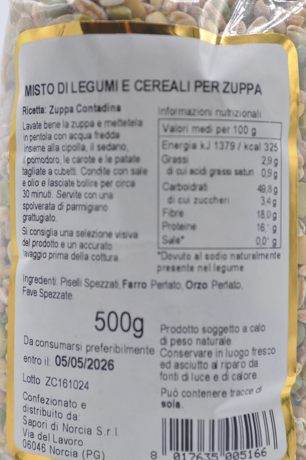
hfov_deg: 25.7
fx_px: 671
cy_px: 230
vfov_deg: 37.9
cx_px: 153
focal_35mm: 52
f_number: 6.3
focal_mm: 35
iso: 200
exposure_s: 1/160
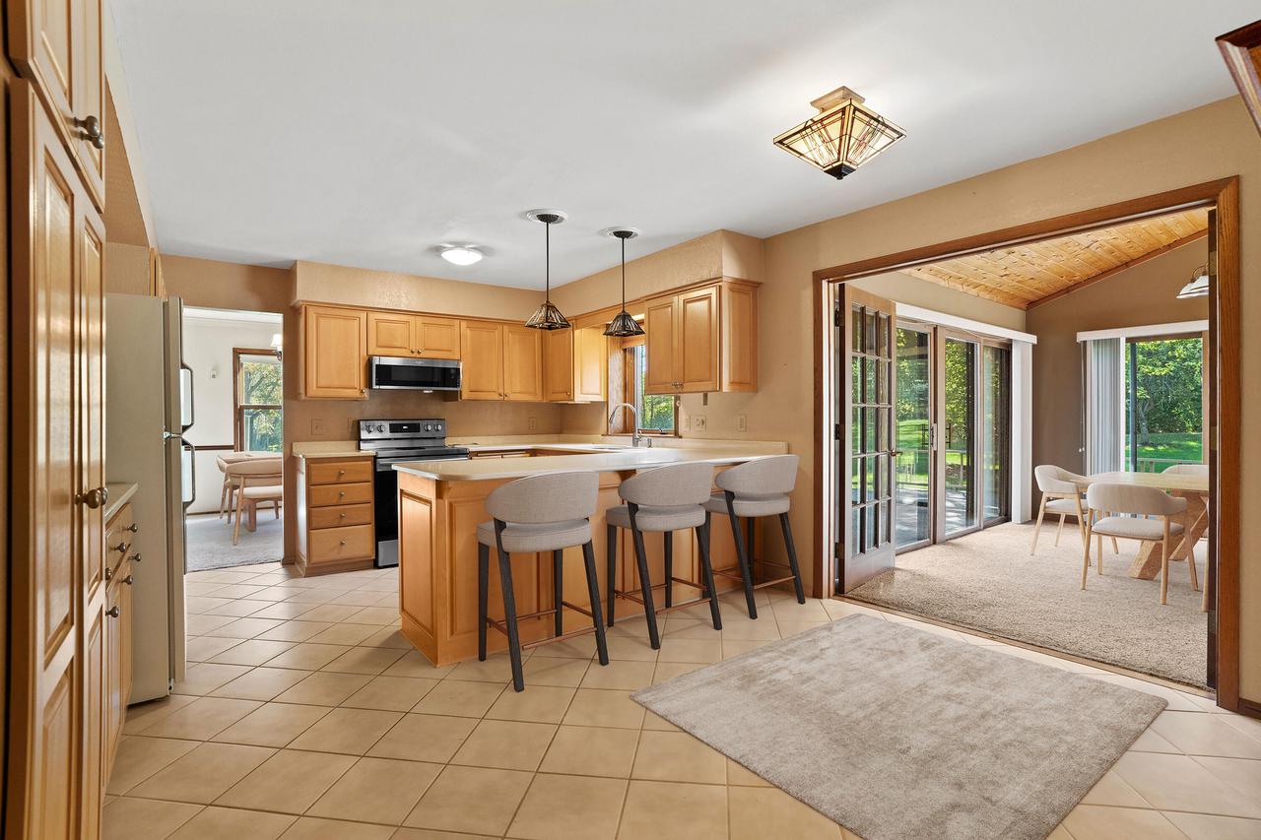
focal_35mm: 16
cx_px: 630
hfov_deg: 96.7
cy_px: 420
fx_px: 560
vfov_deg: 73.7
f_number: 8
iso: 500
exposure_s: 1/3
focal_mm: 16
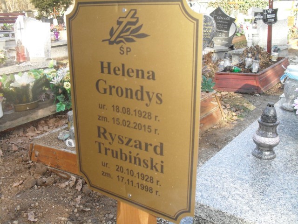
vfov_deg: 40.7
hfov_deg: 52.6
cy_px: 112
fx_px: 301
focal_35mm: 35
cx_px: 149
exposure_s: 1/125
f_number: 3.2
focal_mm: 6.3
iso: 100
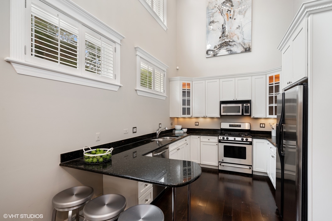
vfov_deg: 73.8
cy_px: 110
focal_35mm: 16
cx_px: 166
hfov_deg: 96.7
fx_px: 148
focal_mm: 16
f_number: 8
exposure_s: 1/3
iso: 200
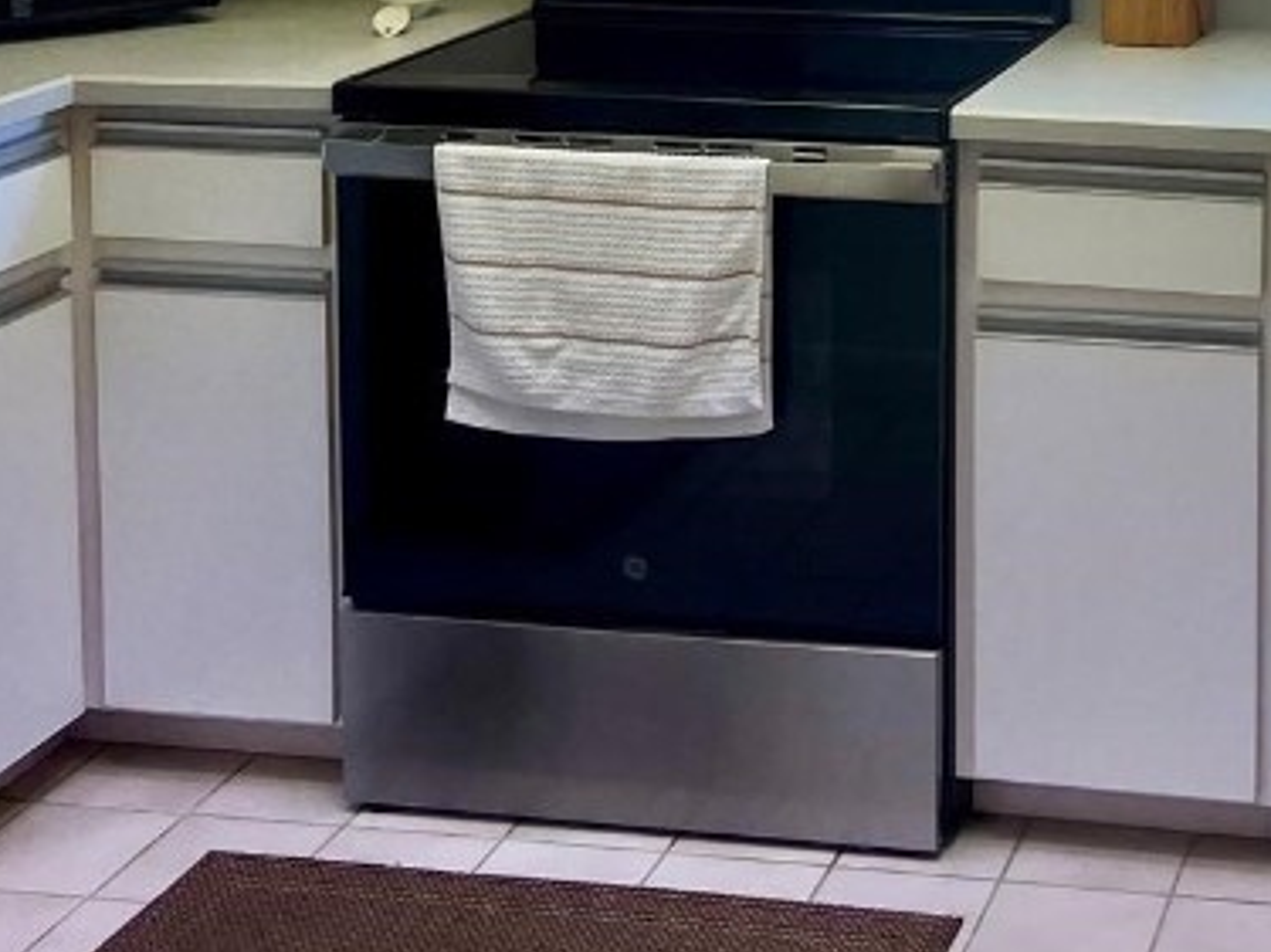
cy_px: -152
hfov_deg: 26.0
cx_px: 1281
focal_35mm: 71
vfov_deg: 19.6
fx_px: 2606
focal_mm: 5.7
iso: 40
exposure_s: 1/165
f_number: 1.5
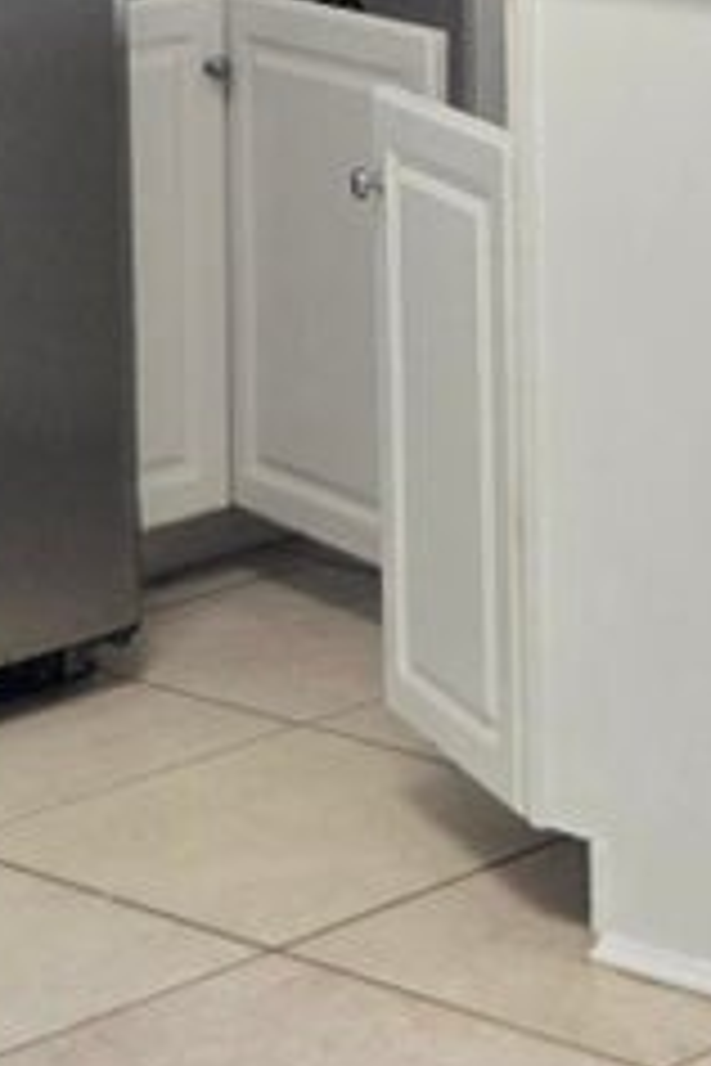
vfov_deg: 14.6
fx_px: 4088
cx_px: 916
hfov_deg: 9.8
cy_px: -22
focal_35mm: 138
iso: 160
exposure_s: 1/180
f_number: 1.8
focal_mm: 5.4
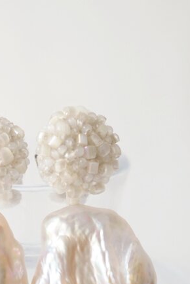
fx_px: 1123
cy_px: 219
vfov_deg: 14.4
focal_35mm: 142
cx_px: 35
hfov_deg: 9.6
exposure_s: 1/80
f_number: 5.6
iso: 200
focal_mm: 43
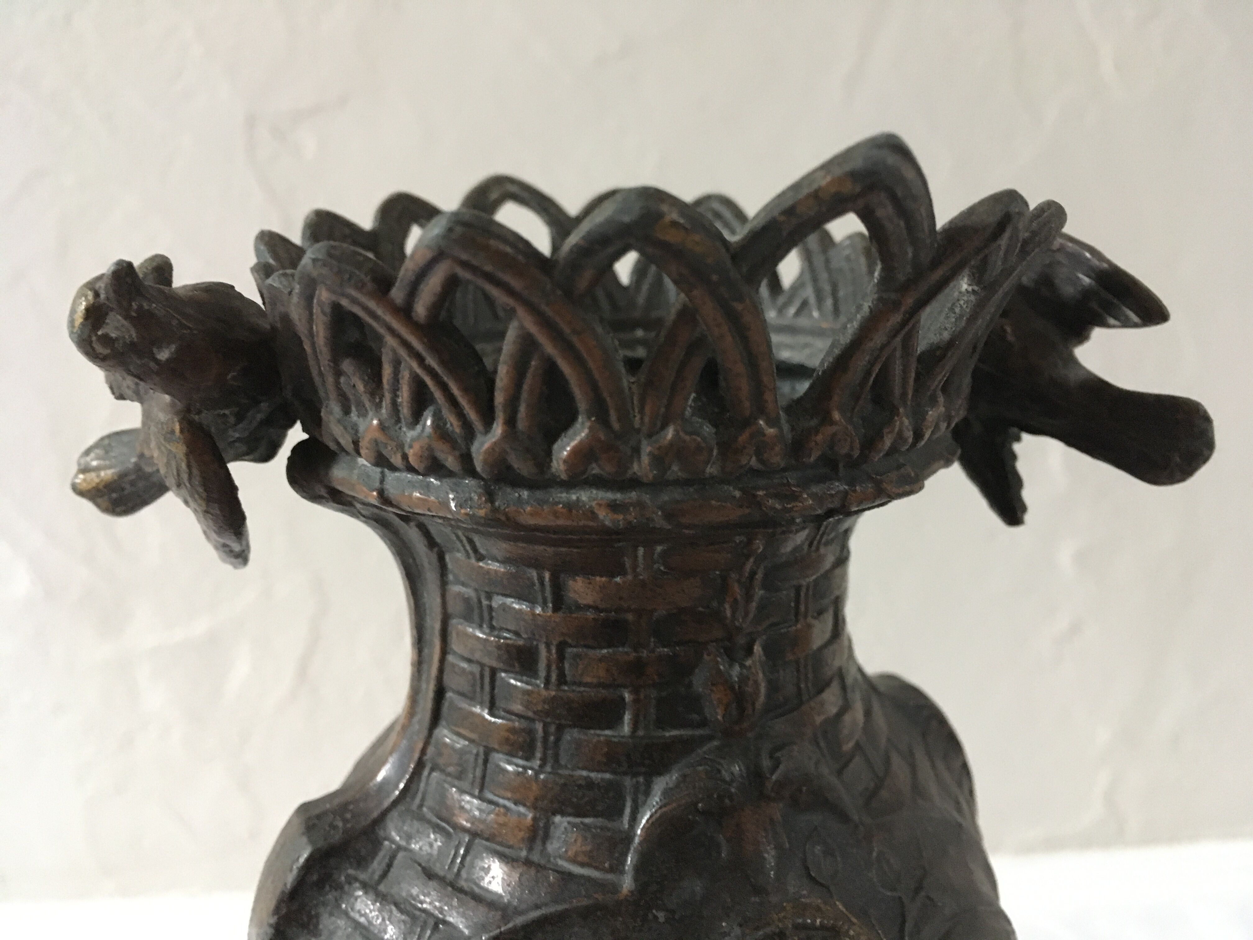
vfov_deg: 48.2
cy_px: 470
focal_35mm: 29
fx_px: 1050
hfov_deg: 61.7
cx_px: 626
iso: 500
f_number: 2.2
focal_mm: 4.15
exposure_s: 1/17
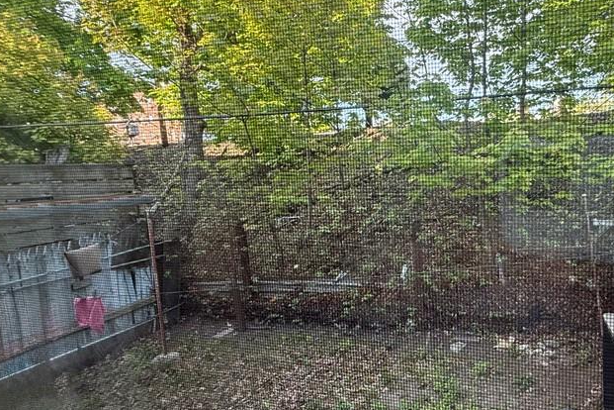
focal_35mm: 24
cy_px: 224
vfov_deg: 53.1
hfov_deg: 71.2
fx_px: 409
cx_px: 418
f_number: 2.2
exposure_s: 1/99
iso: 100
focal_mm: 2.22
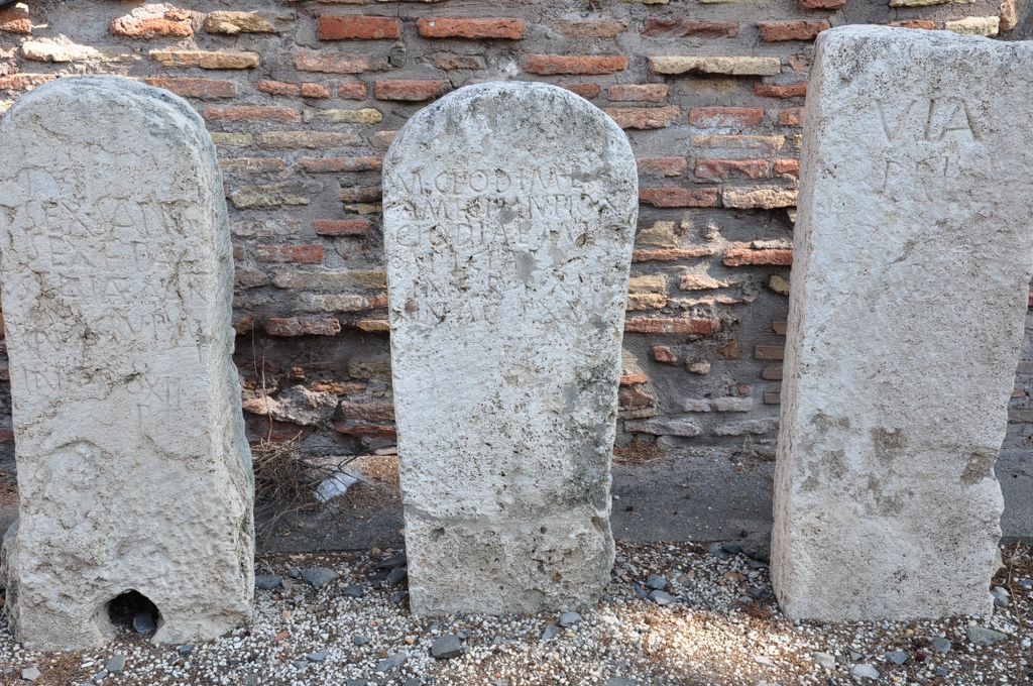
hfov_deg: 37.9
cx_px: 516
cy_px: 343
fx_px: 1505
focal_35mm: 52
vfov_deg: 25.7
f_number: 9
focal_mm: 35
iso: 200
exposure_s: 1/100
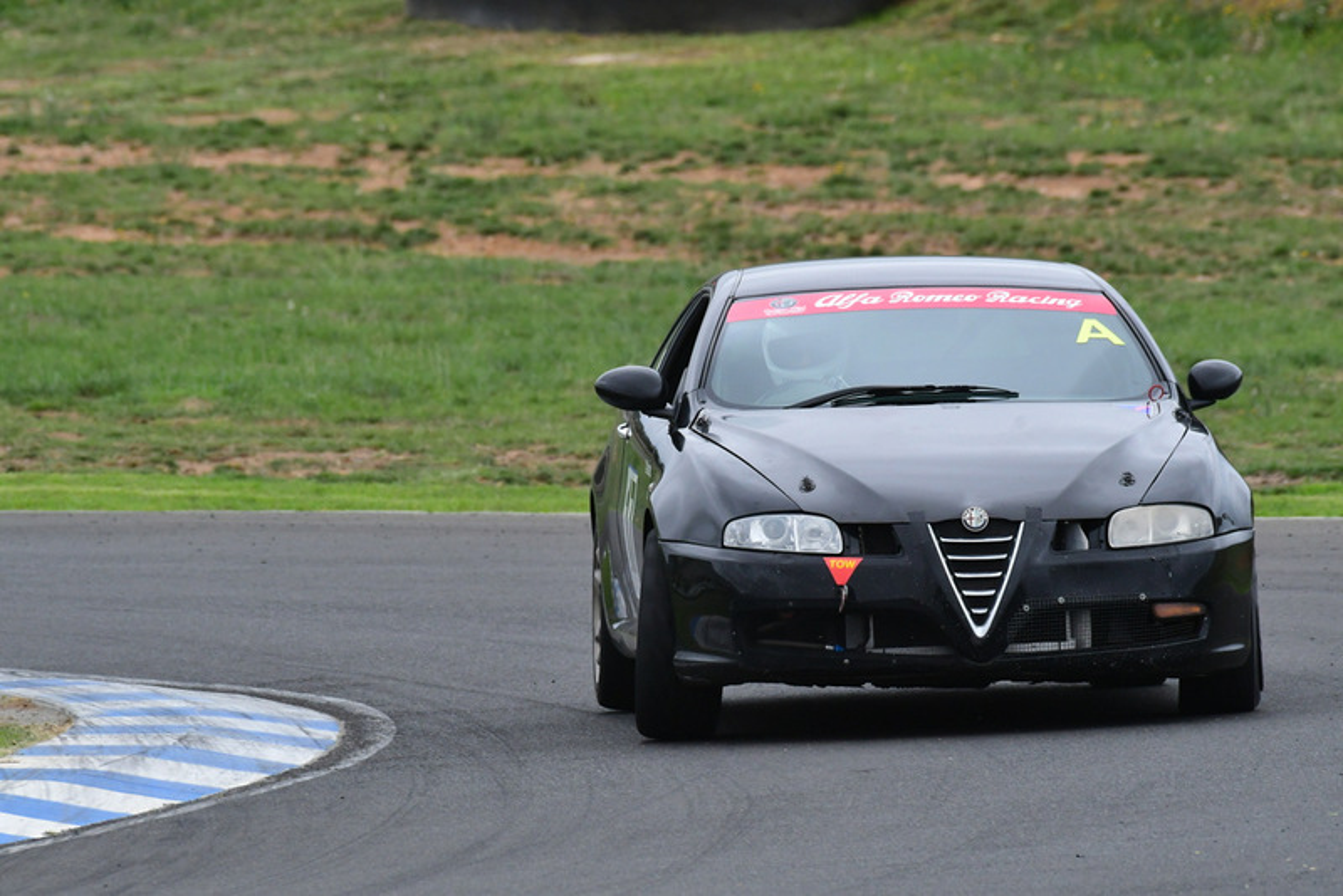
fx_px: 27988
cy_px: 448
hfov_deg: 2.7
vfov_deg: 1.8
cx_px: 672
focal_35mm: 750
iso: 1250
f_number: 11
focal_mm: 500
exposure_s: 1/640
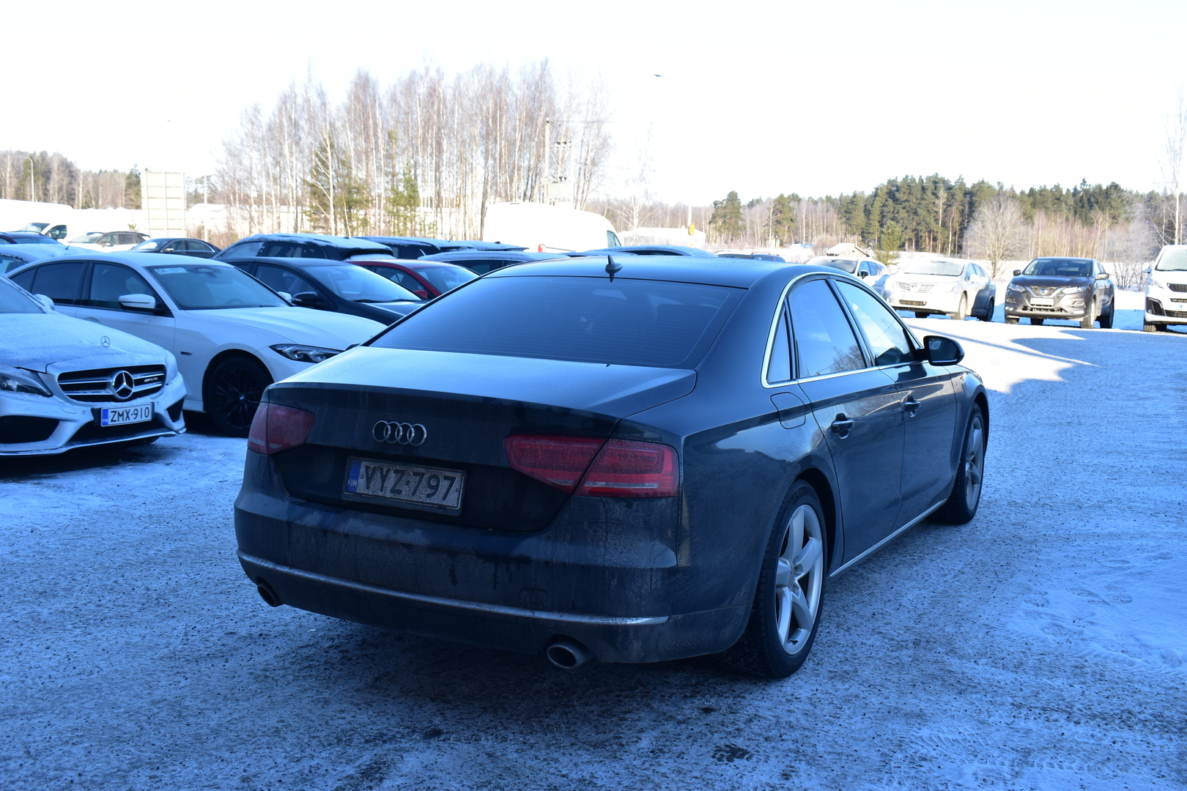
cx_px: 594
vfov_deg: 35.5
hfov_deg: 51.3
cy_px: 396
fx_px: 1236
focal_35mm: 38
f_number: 9.5
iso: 400
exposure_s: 1/180
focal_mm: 25
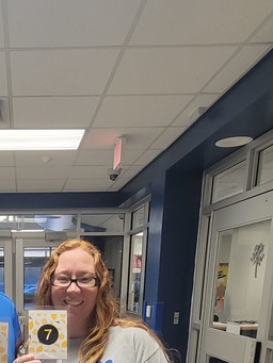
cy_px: 393
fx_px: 410
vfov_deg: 39.7
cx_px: 2
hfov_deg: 33.8
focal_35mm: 39
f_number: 2.2
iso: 200
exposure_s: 1/60
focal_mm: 2.2
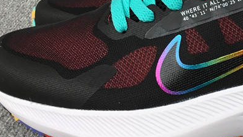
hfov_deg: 26.5
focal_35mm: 77
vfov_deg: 15.5
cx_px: 224
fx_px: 496
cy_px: 14
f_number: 2.4
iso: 25
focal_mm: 3.3
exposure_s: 1/120
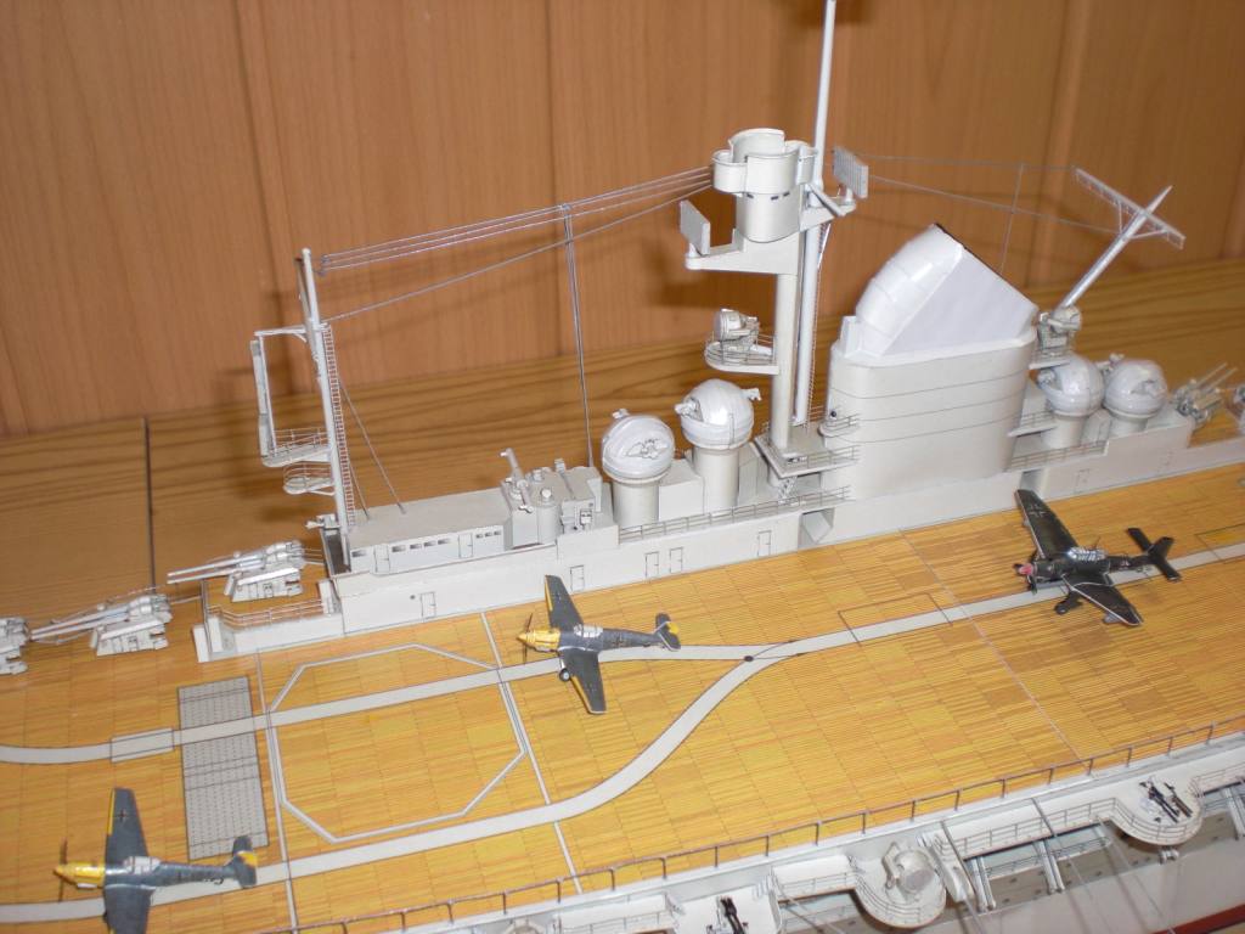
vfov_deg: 37.7
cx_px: 622
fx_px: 1367
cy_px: 467
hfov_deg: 49.0
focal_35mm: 38
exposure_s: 1/60
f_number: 3.1
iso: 100
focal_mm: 6.3
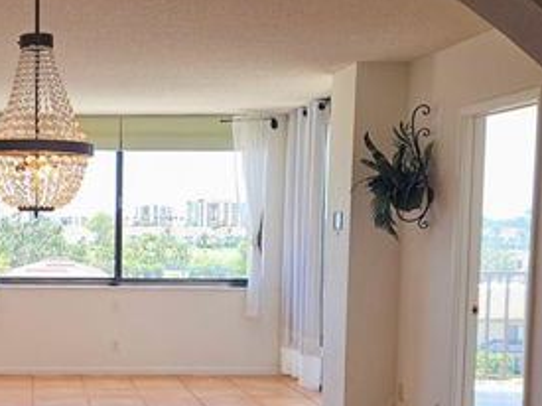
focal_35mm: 59
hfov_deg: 30.7
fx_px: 923
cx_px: 21
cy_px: 282
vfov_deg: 24.6
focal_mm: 5.4
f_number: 1.8
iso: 25
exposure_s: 1/175
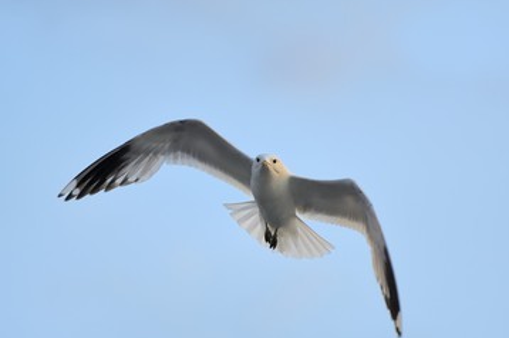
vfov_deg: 3.9
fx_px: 4986
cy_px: 189
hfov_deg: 5.8
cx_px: 254
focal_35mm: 353
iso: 100
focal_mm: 200
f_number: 2.8
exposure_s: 1/750
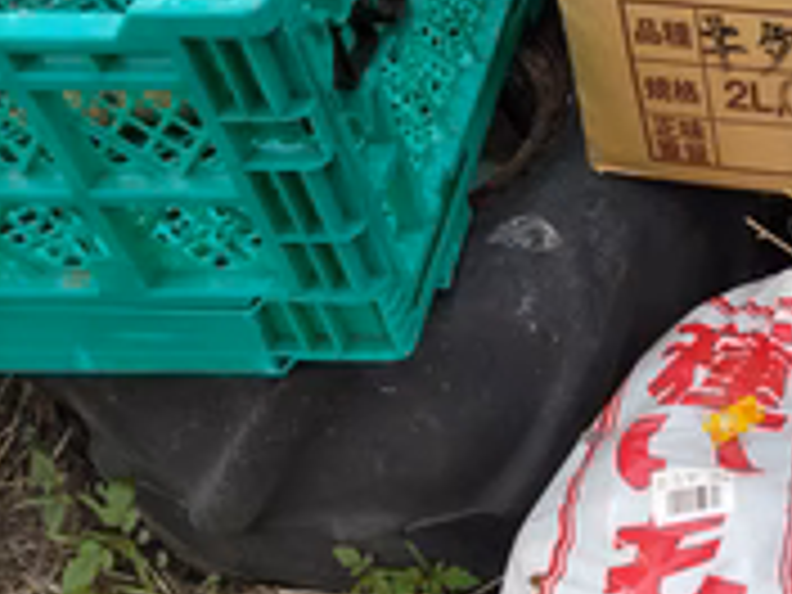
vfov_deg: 23.9
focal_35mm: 59
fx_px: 1350
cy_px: 567
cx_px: 891
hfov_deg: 29.2
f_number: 1.79
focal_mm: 4.8
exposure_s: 1/368
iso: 50
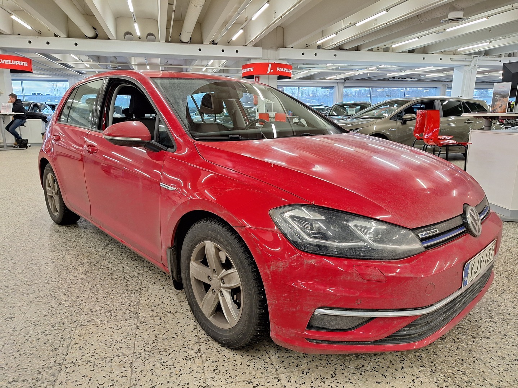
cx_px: 259
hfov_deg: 73.9
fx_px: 344
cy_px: 194
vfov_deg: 58.9
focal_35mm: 23
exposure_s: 1/50
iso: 100
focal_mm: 5.54
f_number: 1.8
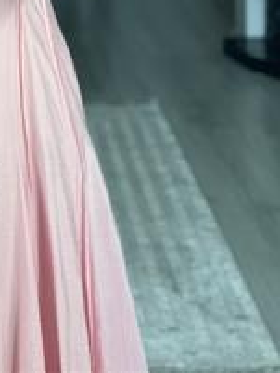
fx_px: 1304
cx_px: -46
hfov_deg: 12.0
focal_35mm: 121
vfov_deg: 15.6
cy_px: -95
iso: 125
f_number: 1.78
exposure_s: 1/158
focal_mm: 6.86
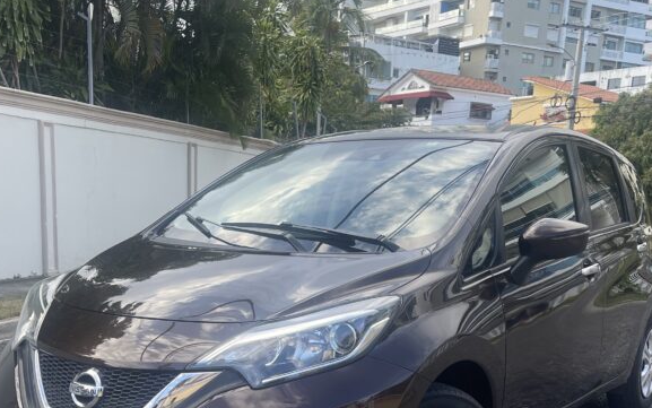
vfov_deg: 25.8
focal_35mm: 47
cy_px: 427
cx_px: 329
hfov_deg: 42.6
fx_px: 835
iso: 32
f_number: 1.6
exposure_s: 1/445
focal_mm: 5.1
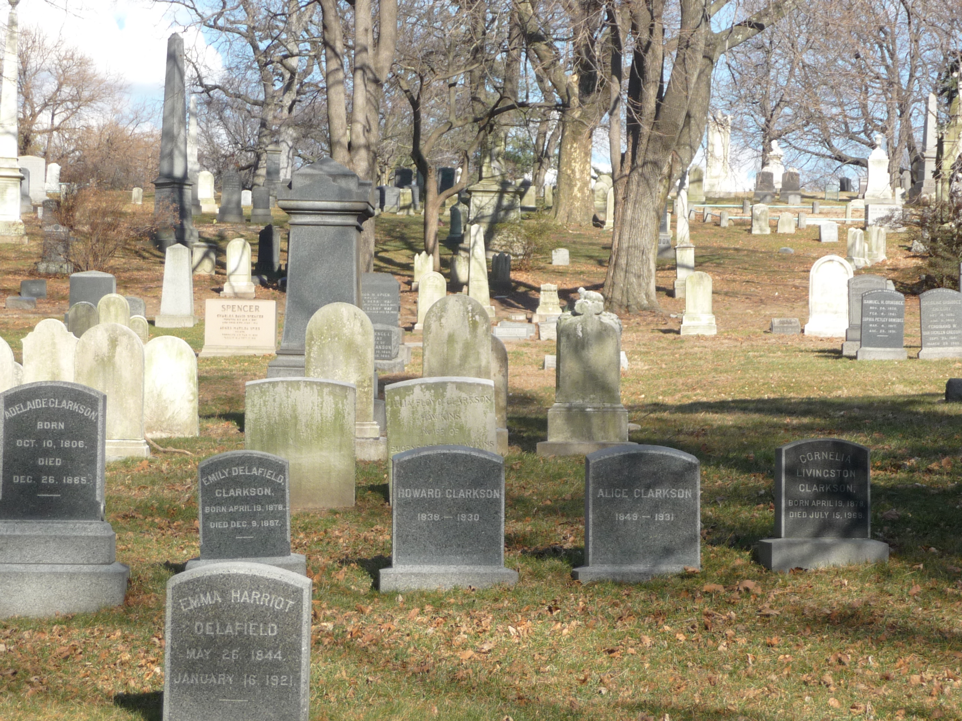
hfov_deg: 21.1
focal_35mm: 93
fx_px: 2585
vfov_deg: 15.9
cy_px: 360
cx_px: 481
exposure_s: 1/320
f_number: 4.6
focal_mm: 12.2
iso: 100
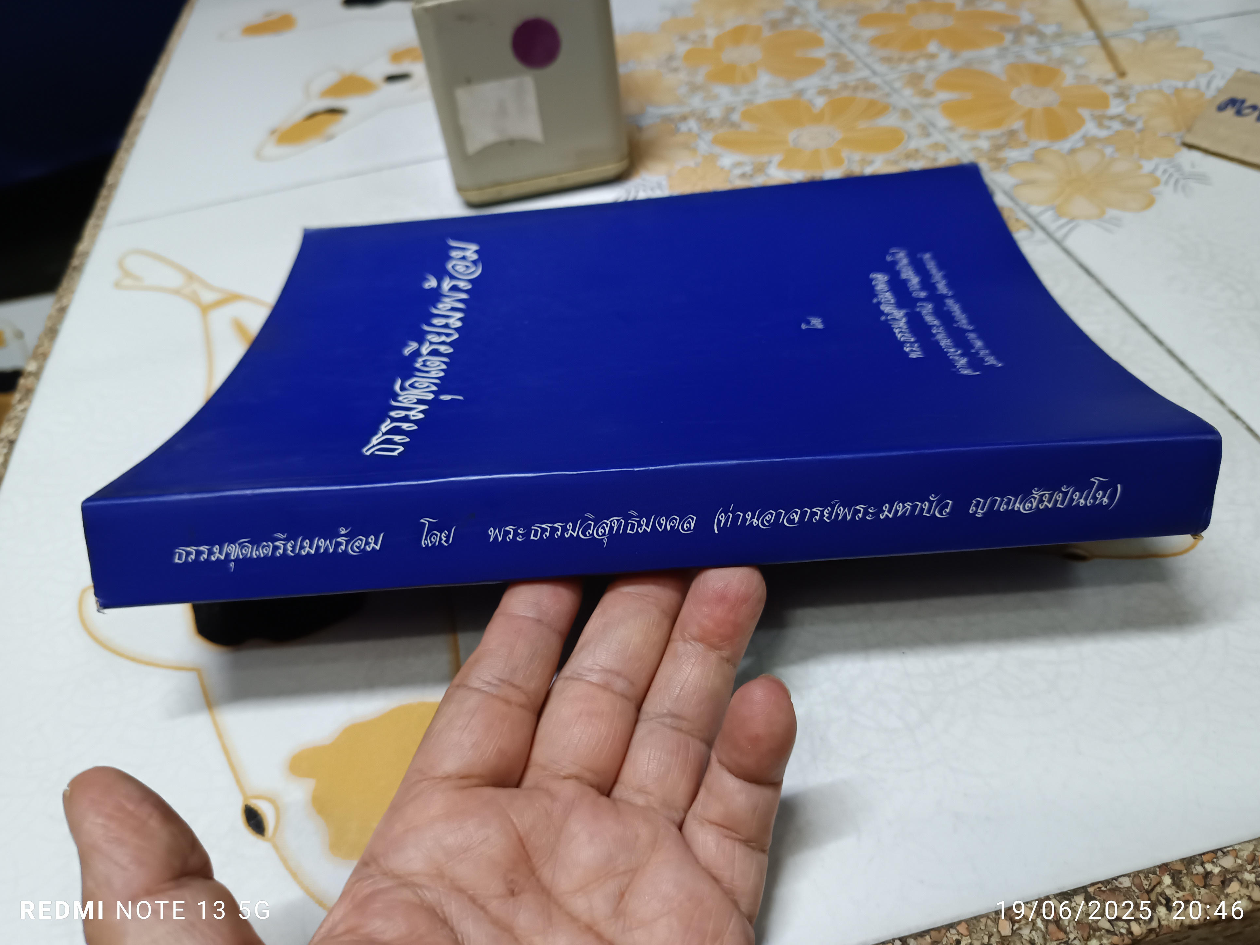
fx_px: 910
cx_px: 632
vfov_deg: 54.9
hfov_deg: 69.4
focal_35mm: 25
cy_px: 468
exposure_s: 1/25
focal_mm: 5.31
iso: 1018
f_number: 1.7
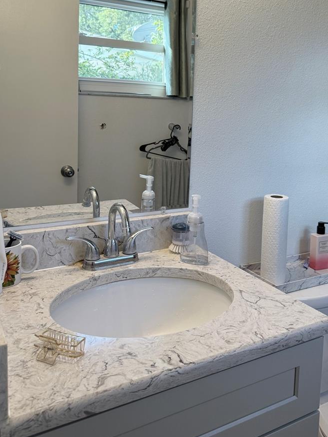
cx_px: 201
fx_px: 417
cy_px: 155
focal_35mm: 33
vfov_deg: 54.5
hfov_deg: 42.7
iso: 125
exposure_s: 1/120
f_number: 1.78
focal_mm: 6.76
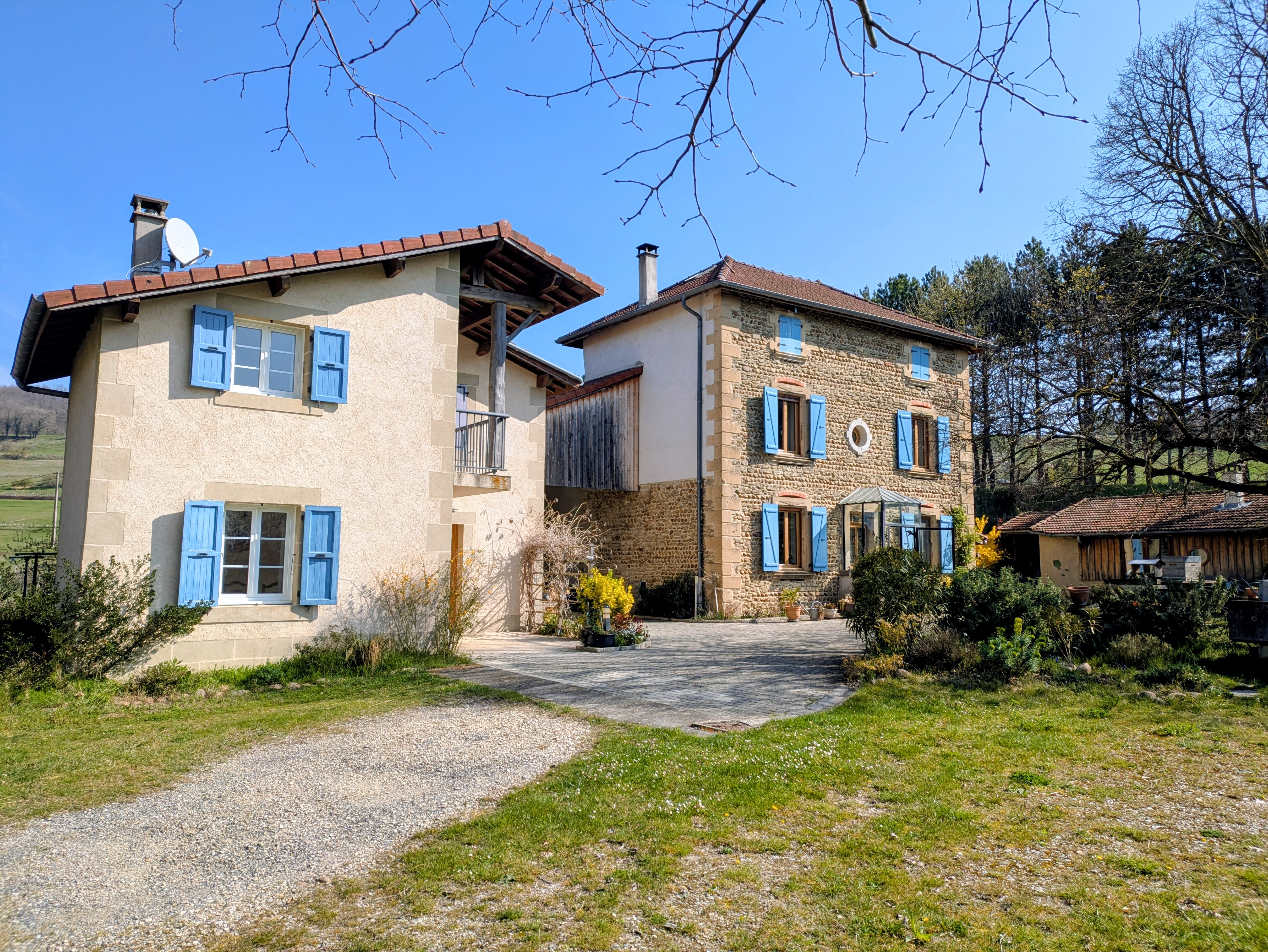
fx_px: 916
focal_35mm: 25
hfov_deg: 69.4
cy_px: 476
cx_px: 634
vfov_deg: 54.9
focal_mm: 5.43
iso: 47
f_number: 1.89
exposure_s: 1/1776
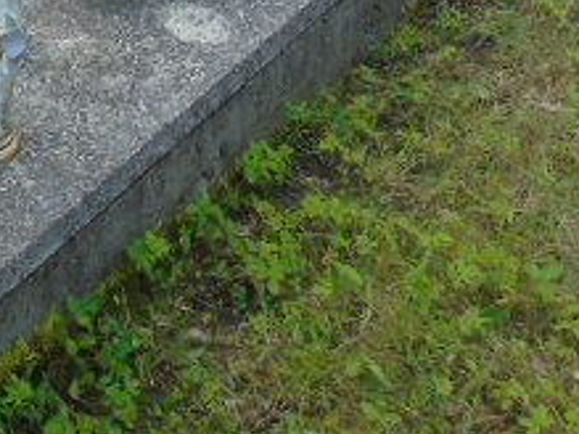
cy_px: -153
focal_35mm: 73
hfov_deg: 25.5
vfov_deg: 18.5
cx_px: 19
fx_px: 1220
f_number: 3.4
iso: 80
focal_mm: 4.4
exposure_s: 1/125
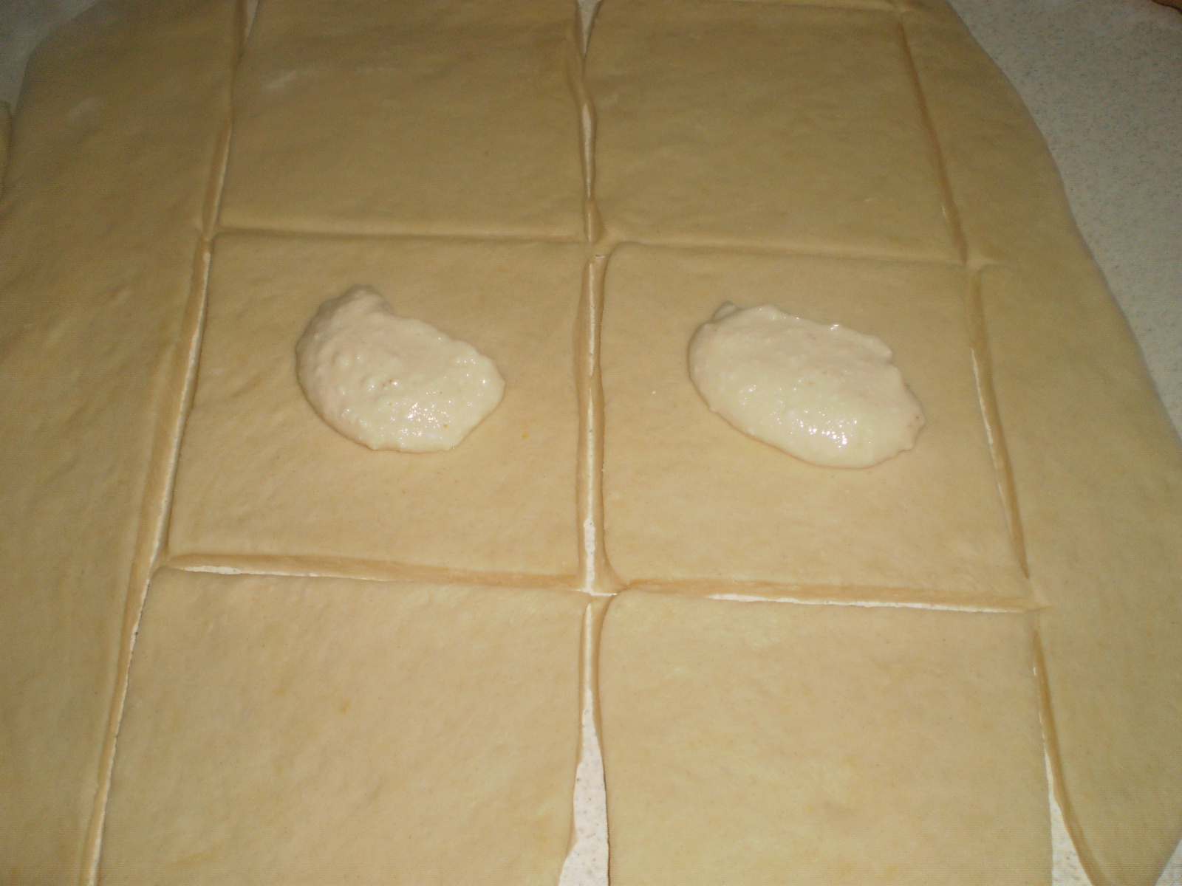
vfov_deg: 39.7
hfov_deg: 51.4
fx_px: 1229
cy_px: 443
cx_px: 591
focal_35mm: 36
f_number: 3.1
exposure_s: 1/30
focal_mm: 6.3
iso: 125
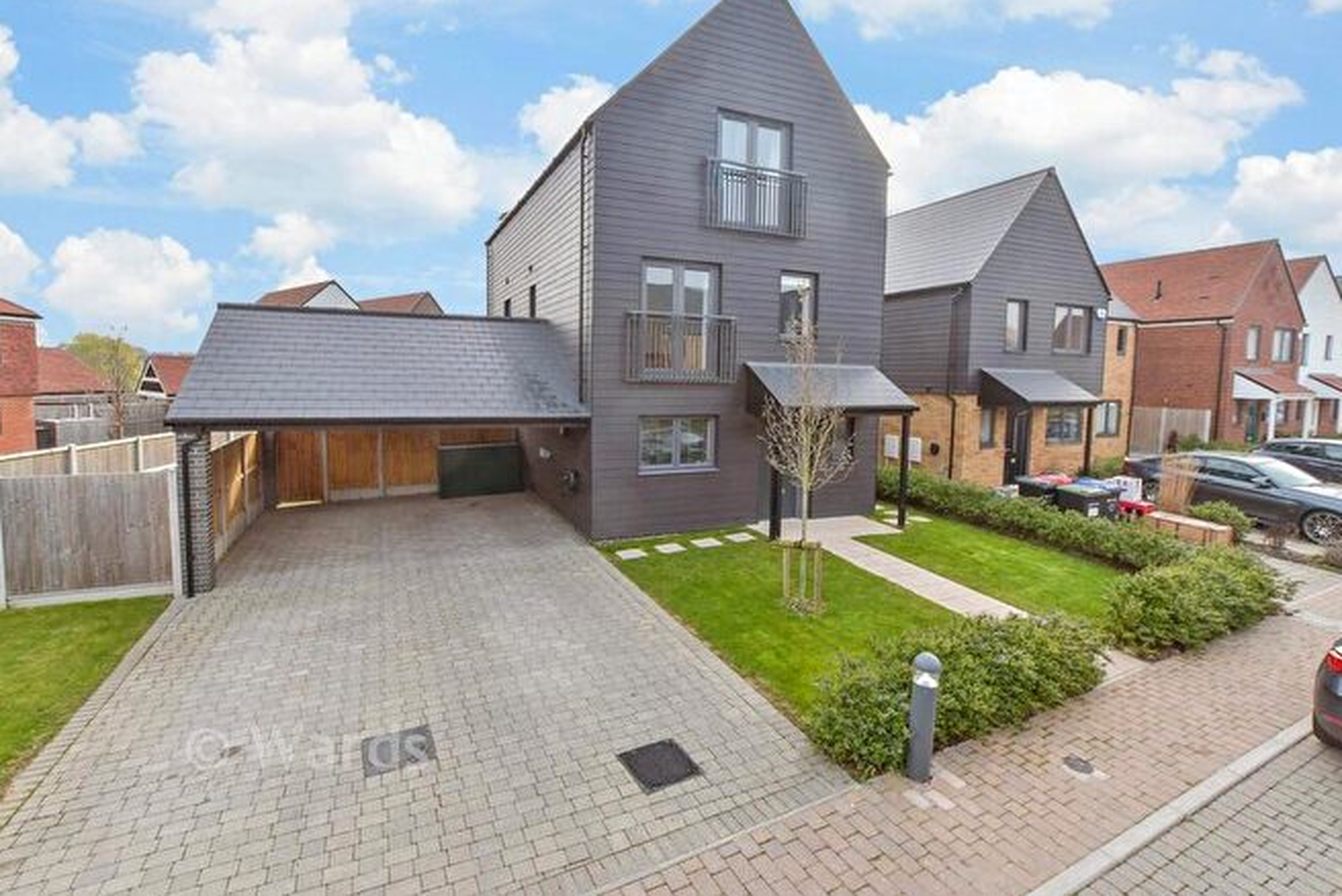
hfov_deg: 96.7
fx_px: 597
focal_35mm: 16
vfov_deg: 73.7
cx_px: 651
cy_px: 420
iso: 400
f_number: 6.3
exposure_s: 1/320
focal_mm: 10
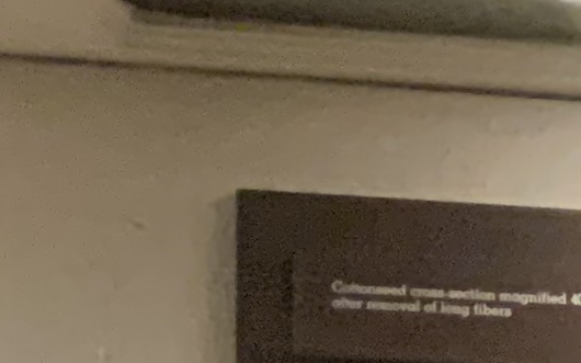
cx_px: 1980
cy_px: 1529
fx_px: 3704
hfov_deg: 7.4
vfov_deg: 5.0
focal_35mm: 234
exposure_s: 1/56
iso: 200
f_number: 1.8
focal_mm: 3
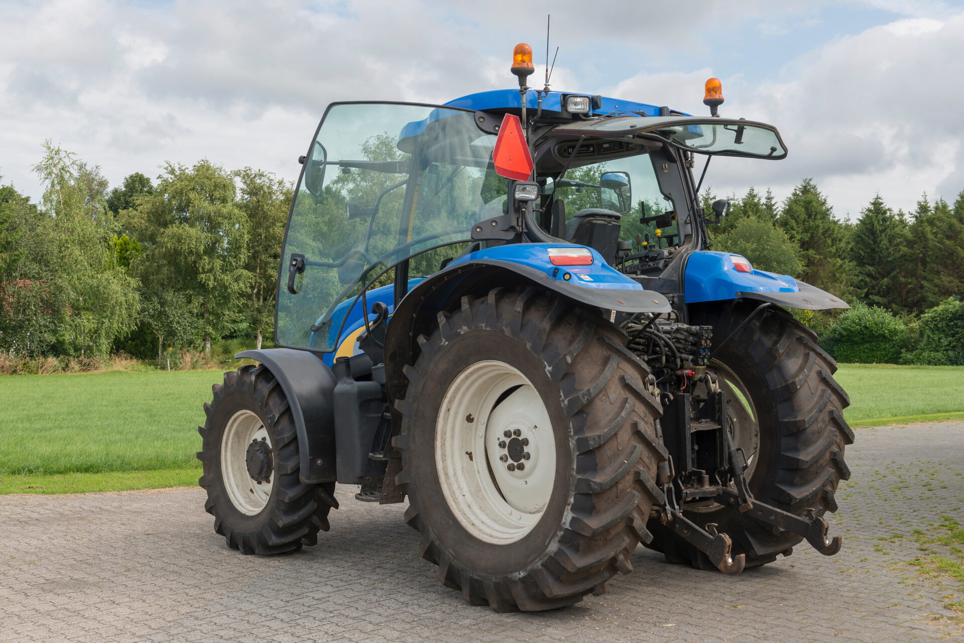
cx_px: 482
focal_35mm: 45
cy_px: 322
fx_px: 1205
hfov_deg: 43.6
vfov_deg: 29.9
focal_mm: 45
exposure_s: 1/125
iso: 100
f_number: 8
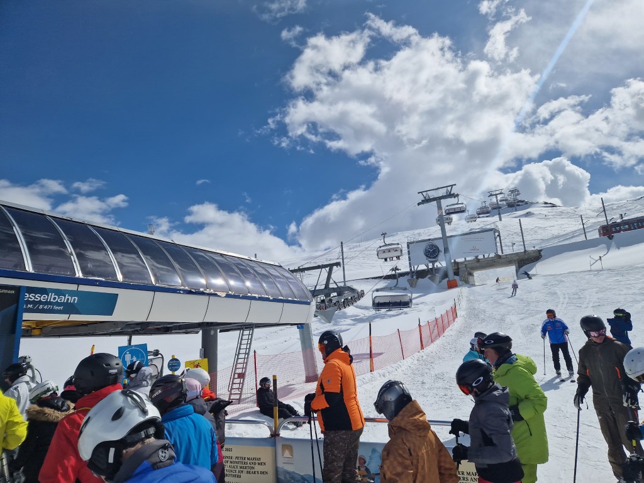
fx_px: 428
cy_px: 242
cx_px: 322
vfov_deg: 58.9
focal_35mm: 23
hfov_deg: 73.9
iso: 50
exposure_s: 1/8832
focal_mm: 5.4
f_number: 1.8
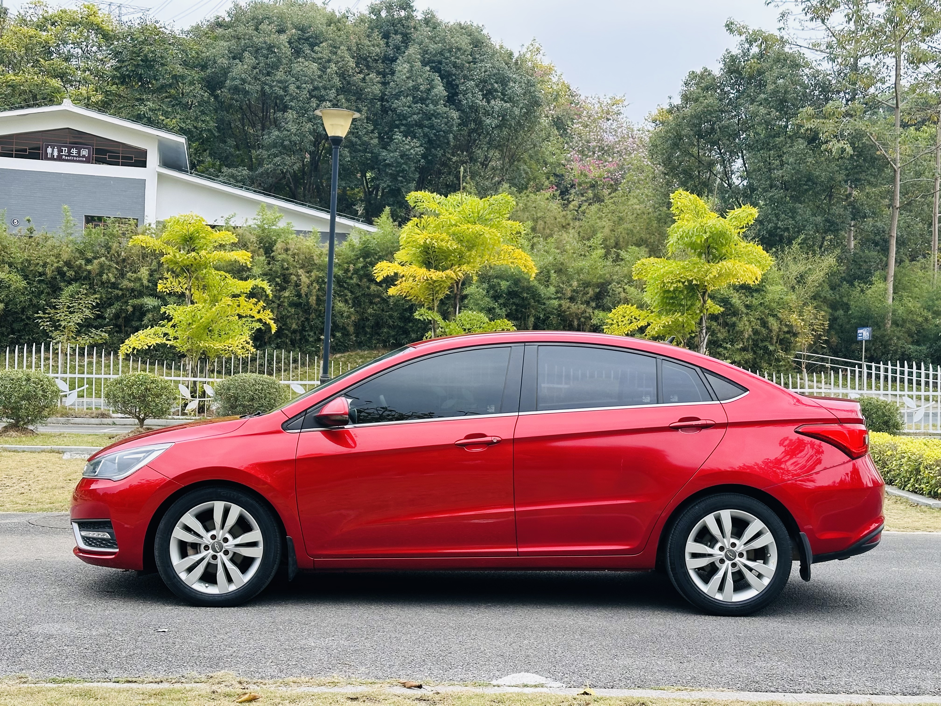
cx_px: 470
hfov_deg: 39.7
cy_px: 353
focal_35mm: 48
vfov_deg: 30.3
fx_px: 1305
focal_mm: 6.86
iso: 64
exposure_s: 1/785
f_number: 1.78
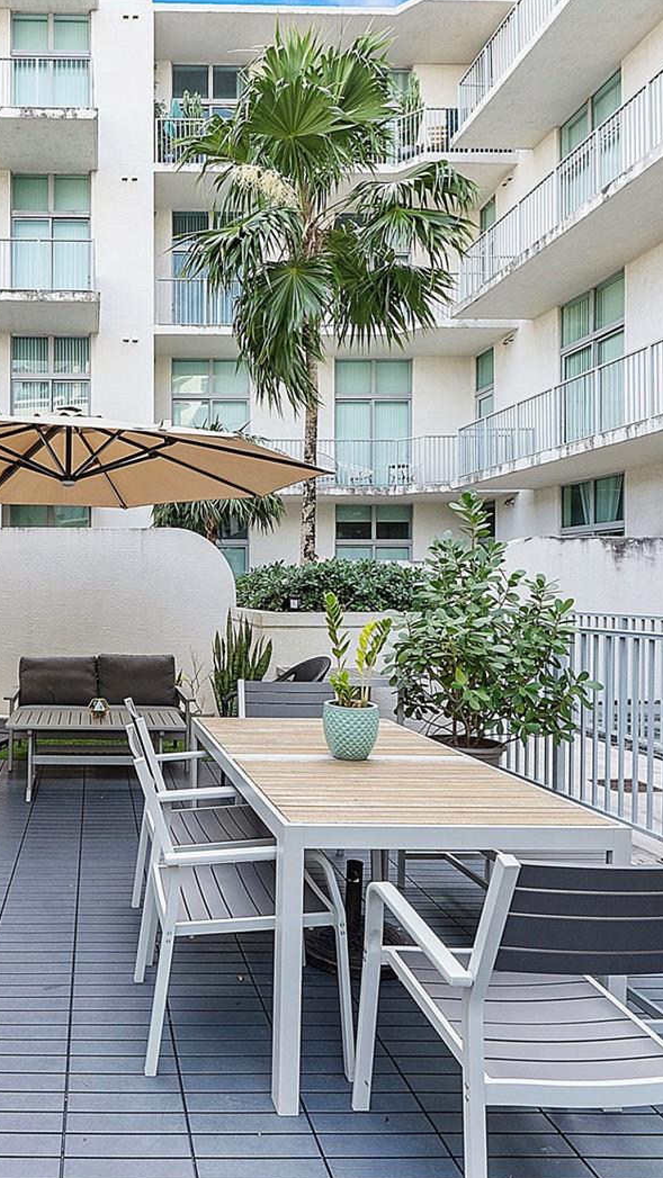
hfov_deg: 44.8
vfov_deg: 76.3
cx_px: 110
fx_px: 750
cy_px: 595
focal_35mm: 24
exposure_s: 1/25
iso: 200
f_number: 10
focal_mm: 10
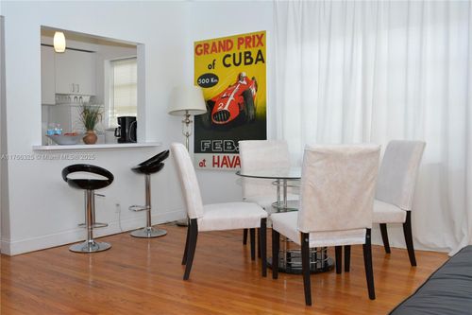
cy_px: 158
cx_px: 236
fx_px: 472
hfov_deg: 53.1
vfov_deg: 36.8
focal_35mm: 36
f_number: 5
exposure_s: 1/100
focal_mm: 24
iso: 400
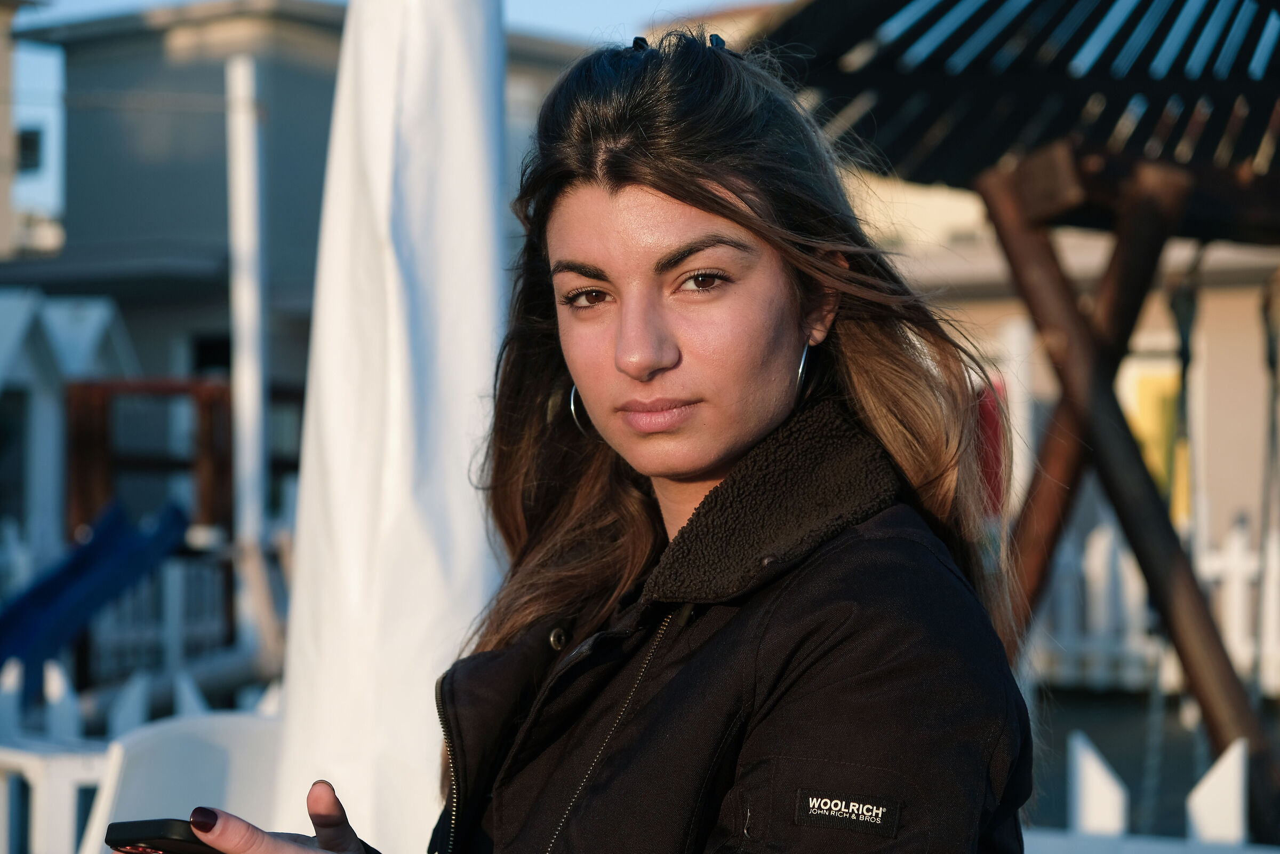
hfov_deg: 24.5
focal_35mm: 83
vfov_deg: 16.5
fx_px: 2951
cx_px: 640
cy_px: 427
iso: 100
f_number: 4
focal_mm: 55
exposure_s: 1/250
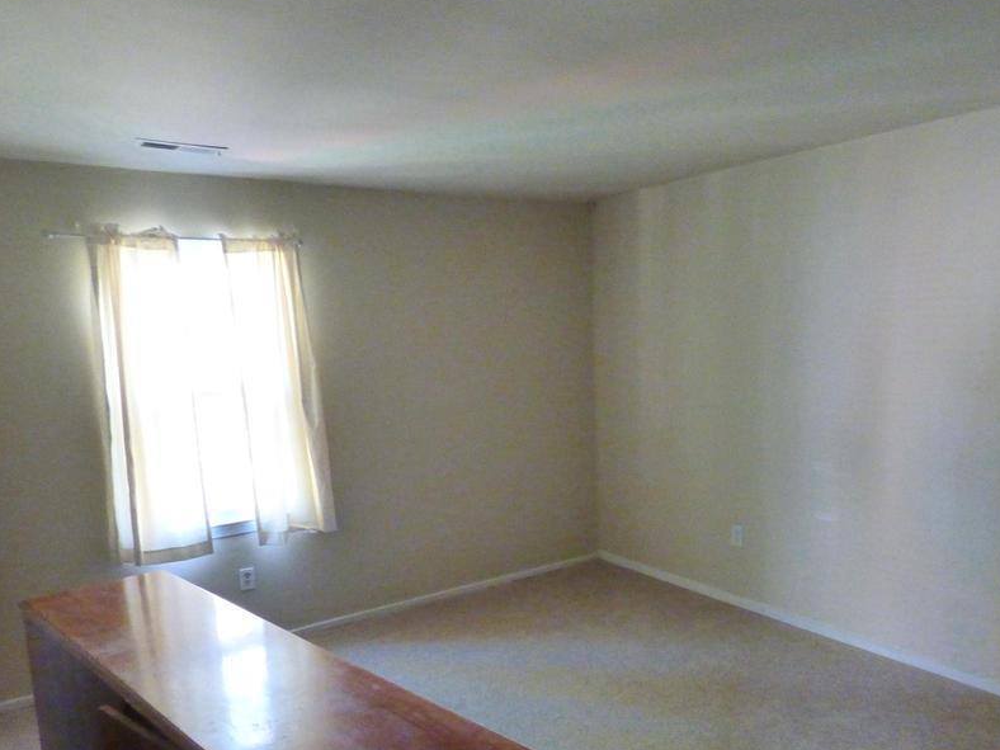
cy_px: 468
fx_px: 751
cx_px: 567
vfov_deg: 52.5
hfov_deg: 67.0
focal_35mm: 26
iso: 1600
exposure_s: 1/20
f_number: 2.8
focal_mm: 3.58
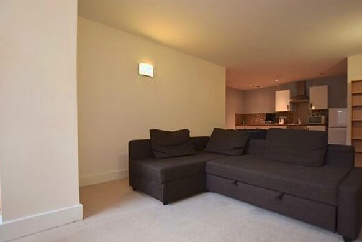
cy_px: 128
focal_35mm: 18
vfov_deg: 67.4
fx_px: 181
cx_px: 198
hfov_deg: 89.7
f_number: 3.5
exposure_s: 1/60
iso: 800
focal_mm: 10
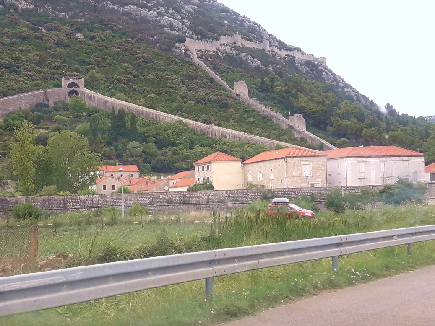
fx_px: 490
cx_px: 142
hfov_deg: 47.0
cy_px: 190
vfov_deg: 36.7
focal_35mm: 39
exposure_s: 1/613
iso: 40
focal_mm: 3.7
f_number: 1.9
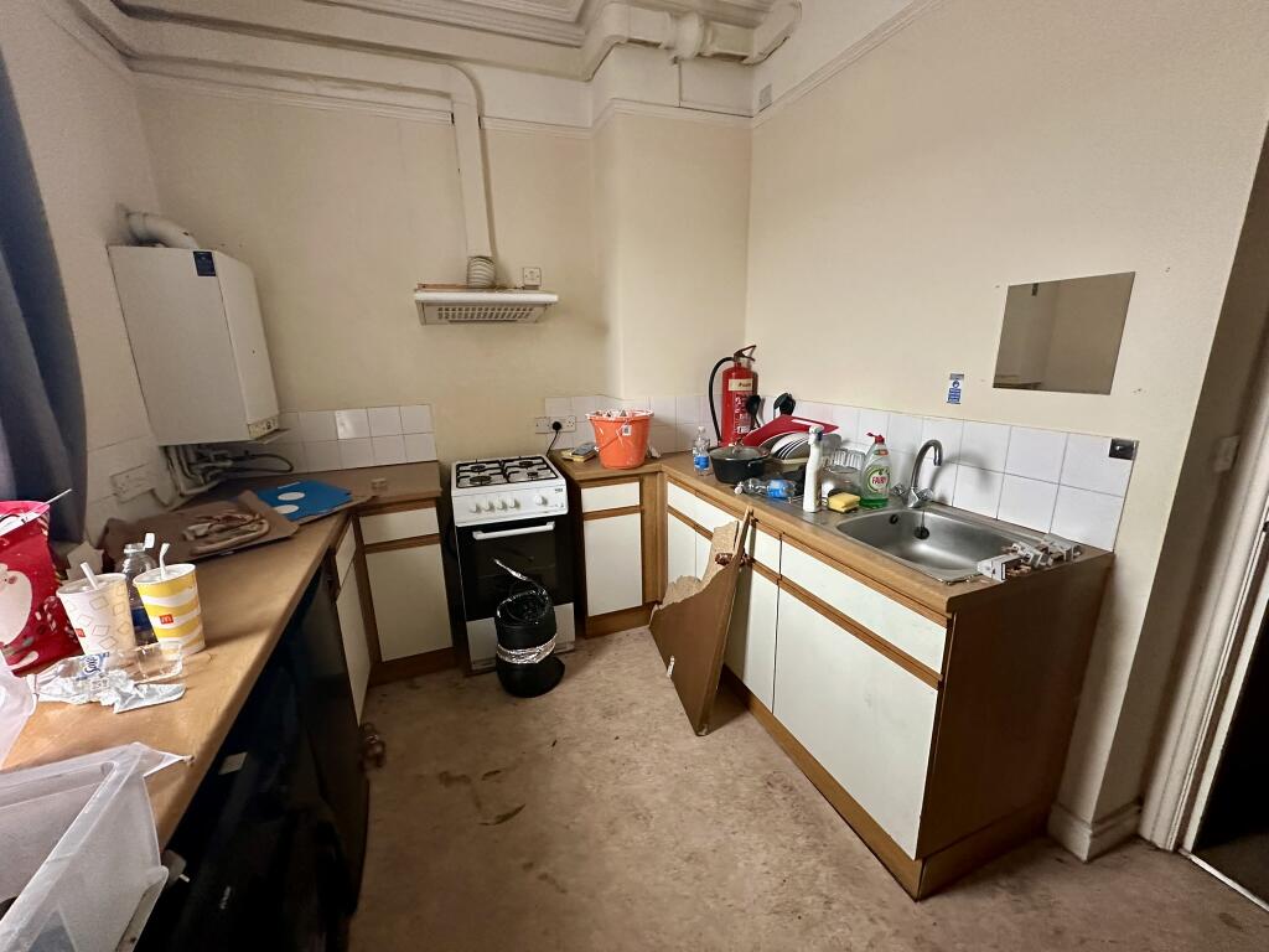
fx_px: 513
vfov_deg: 85.7
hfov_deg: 102.1
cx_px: 634
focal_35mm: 14
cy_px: 476
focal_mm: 2.22
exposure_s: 1/60
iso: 500
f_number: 2.2
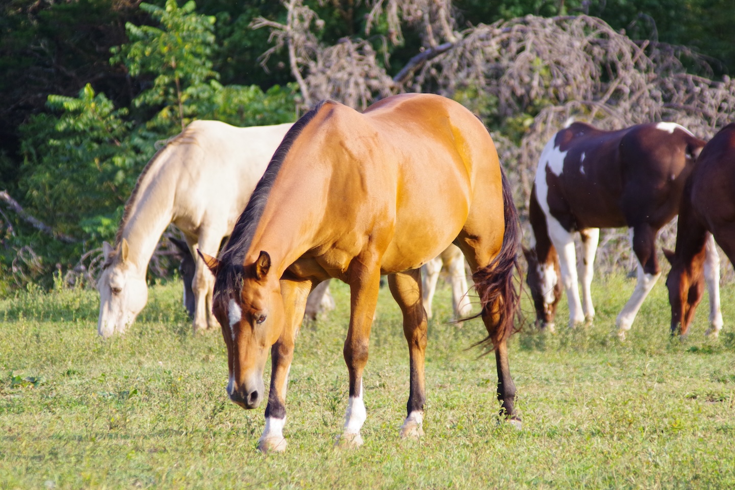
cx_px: 368
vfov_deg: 4.8
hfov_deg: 7.3
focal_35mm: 284
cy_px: 245
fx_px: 5799
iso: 1250
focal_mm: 189
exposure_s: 1/500
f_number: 6.7
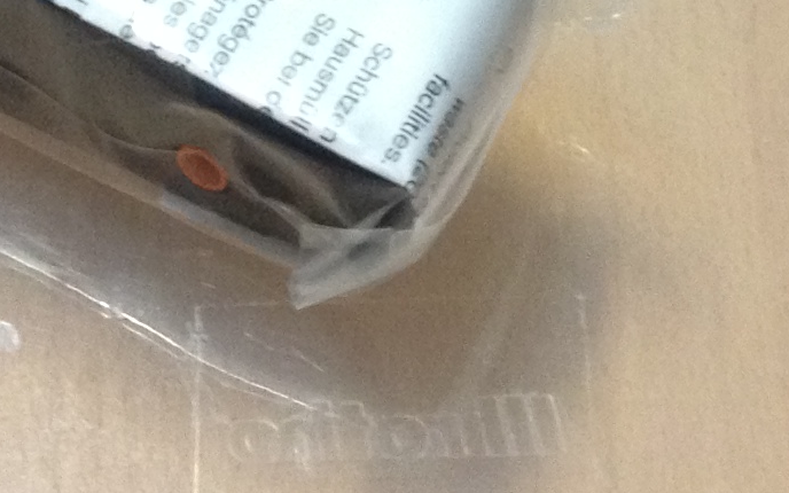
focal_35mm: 176
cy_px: -697
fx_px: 3784
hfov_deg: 11.9
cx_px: 420
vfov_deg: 7.0
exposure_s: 1/20
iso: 200
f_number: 2.4
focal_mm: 4.28
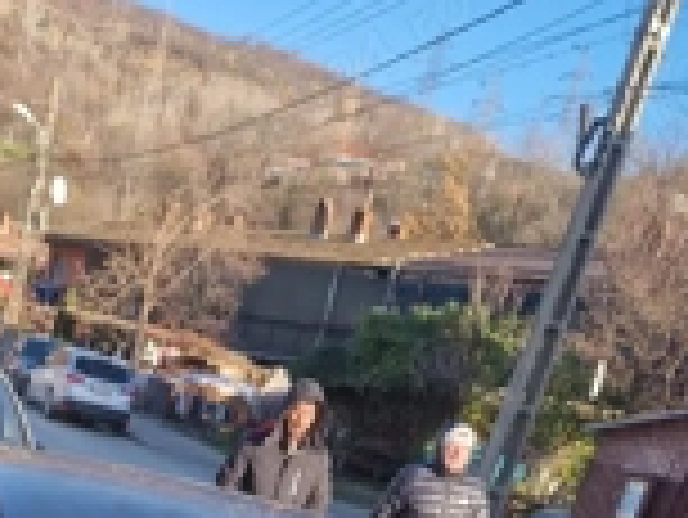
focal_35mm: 60
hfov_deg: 30.7
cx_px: 67
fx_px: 1193
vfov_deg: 19.9
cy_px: 851
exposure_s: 1/526
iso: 50
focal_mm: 5.4
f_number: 1.8
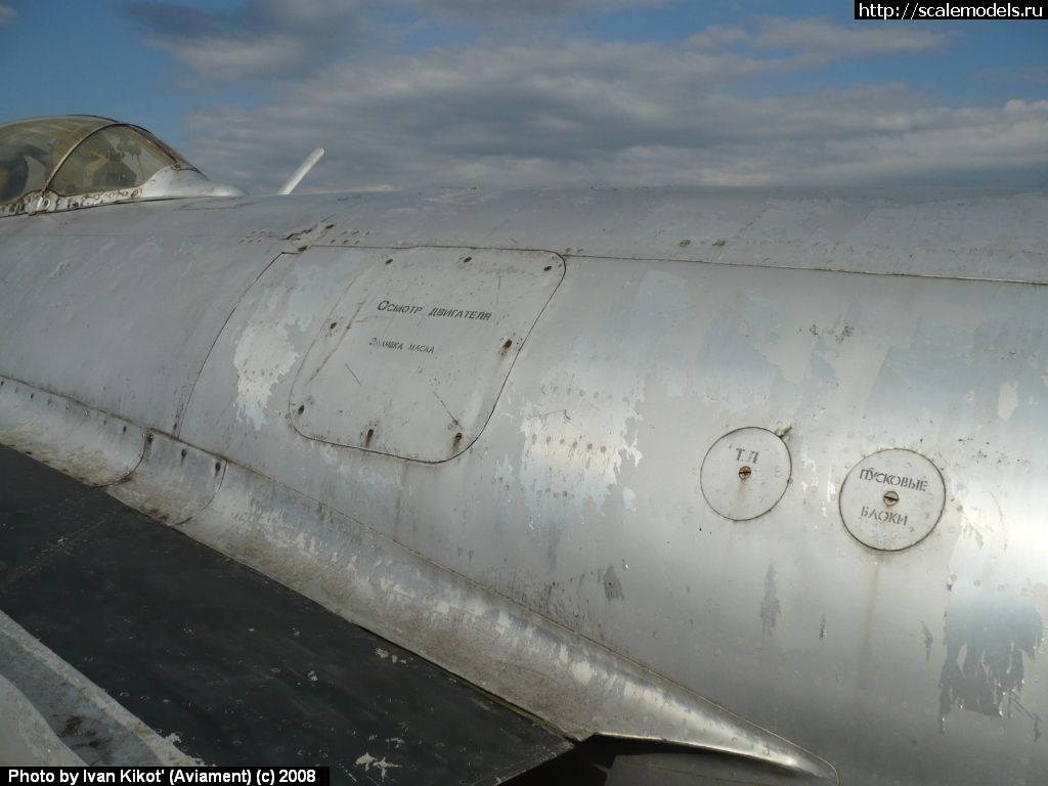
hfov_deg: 52.6
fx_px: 1060
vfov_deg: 40.7
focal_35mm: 35
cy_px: 393
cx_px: 524
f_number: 8
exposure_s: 1/640
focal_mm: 5.8
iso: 100
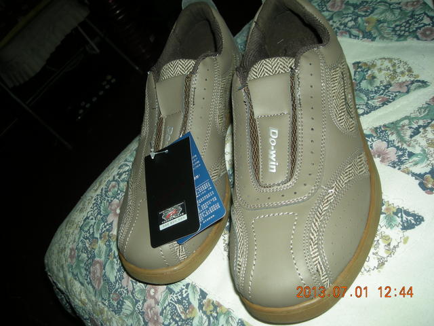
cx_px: 217
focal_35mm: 35
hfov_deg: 52.6
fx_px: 439
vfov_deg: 40.7
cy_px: 163
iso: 50
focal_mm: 5.7
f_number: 2.8
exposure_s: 1/60
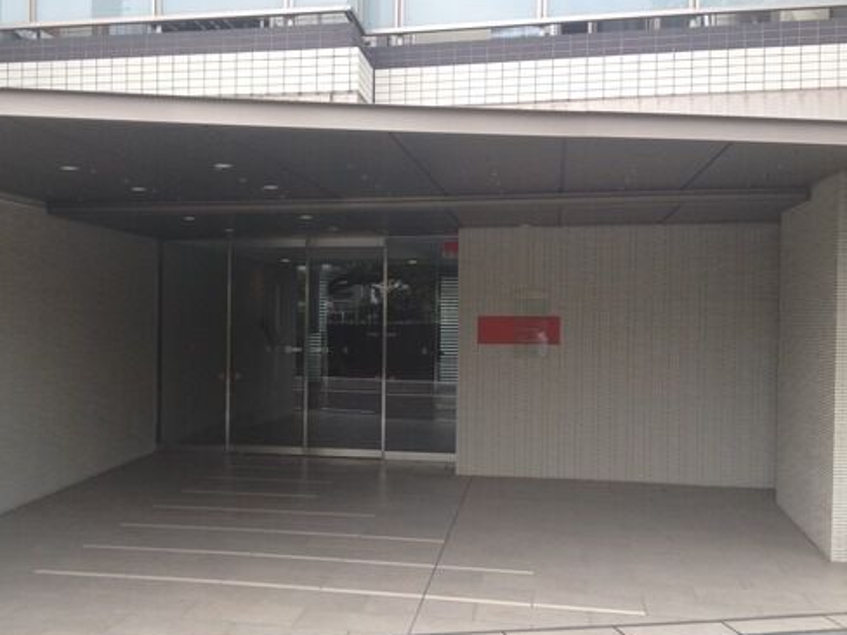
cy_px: 328
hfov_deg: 43.6
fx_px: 1052
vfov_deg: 33.6
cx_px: 340
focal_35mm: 43
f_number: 2.4
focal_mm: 4.28
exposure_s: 1/308
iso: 50
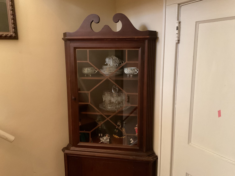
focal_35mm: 29
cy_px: 88
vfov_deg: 48.2
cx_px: 118
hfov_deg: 61.7
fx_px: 197
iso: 640
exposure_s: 1/15
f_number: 1.8
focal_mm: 3
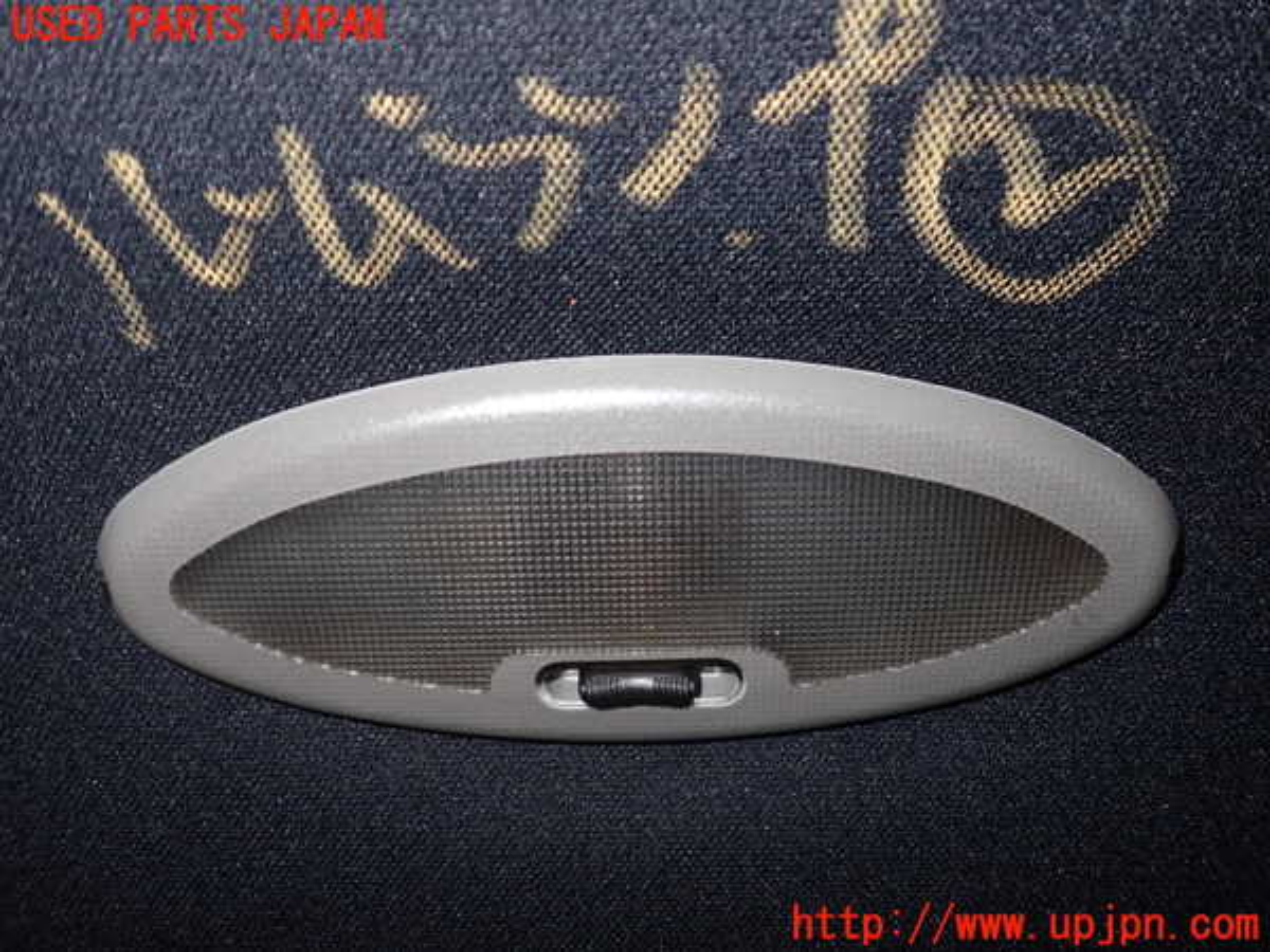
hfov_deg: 60.0
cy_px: 476
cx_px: 635
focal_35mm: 30
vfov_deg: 46.8
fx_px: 1101
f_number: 6.3
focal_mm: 5.4
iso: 250
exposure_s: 1/30
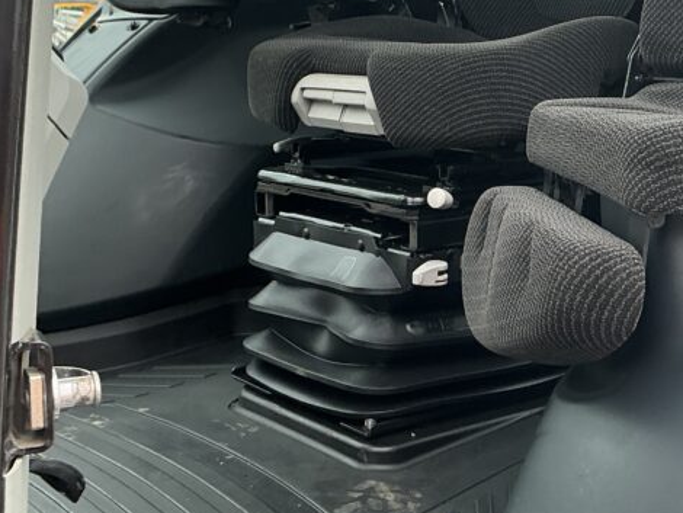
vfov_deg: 23.8
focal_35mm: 61
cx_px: 439
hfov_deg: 31.5
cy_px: 140
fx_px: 1204
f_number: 1.8
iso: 16
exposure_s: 1/125
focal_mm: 3
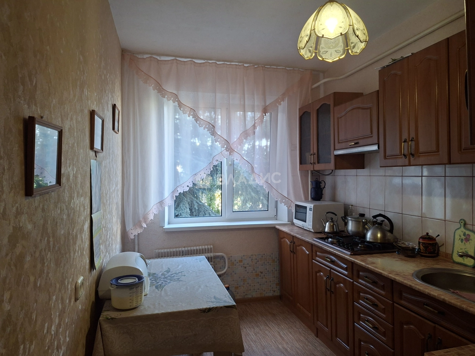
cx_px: 238
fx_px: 316
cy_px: 178
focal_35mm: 23
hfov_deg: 73.9
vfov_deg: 58.9
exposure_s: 1/120
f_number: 1.8
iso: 320
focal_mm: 5.54
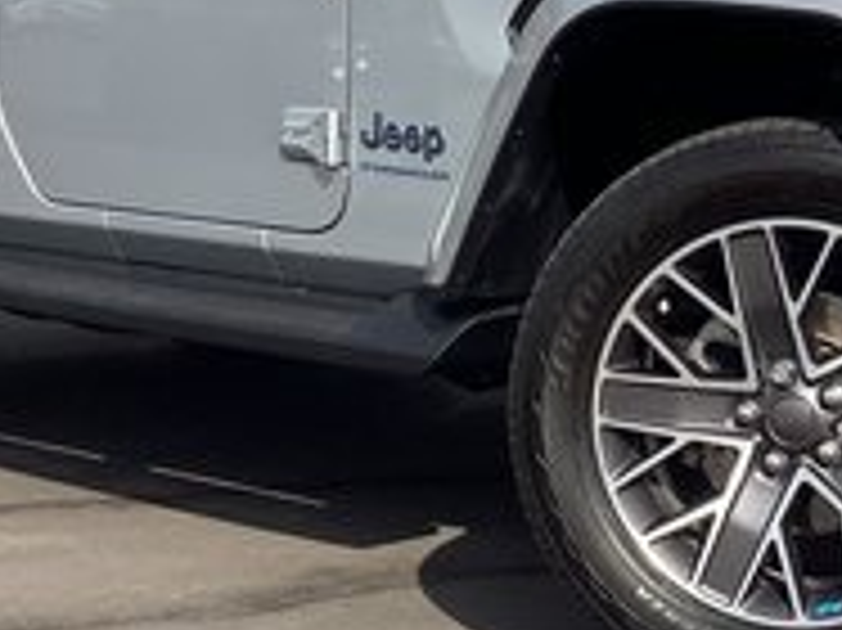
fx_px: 2577
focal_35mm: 106
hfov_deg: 18.5
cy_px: 81
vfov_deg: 13.8
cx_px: 567
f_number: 2.4
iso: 25
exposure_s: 1/1116
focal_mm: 3.3
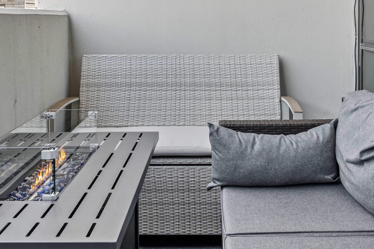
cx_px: 207
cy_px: 31
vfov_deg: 24.4
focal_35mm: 54
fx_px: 561
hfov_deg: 36.8
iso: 320
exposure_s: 1/100
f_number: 9
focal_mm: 17
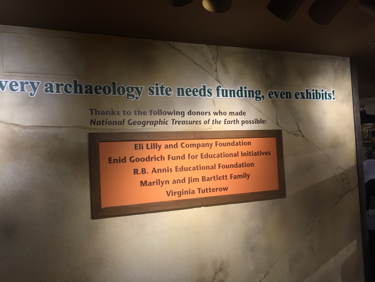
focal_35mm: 31
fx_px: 336
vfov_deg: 45.4
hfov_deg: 58.3
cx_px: 175
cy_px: 145
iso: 64
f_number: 2.2
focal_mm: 4.15
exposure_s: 1/30
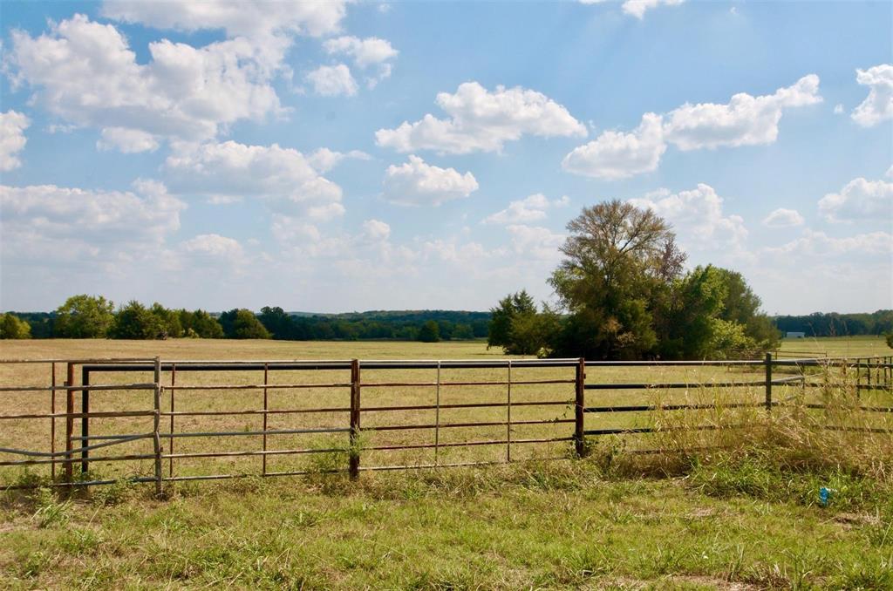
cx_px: 446
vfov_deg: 36.7
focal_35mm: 36
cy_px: 296
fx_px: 891
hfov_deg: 53.2
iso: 200
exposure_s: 1/500
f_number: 9
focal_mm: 24
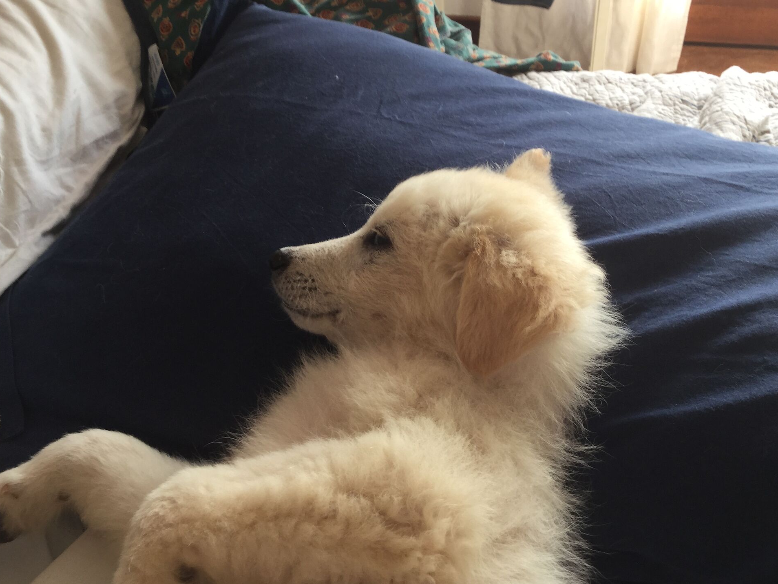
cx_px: 393
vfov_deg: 36.8
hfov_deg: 47.9
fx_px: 877
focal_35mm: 39
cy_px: 263
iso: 25
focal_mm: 3.3
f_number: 2.4
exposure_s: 1/40
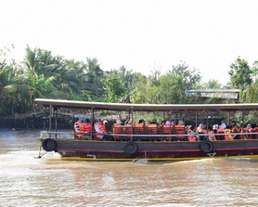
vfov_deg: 22.2
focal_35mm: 68
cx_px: 256
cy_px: 170
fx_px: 520
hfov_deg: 26.4
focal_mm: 31
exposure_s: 1/160
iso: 200
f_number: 6.3
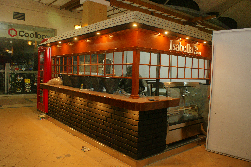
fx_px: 202
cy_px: 87
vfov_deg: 45.0
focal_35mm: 29
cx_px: 120
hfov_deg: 63.6
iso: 320
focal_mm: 18
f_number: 4
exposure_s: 1/30
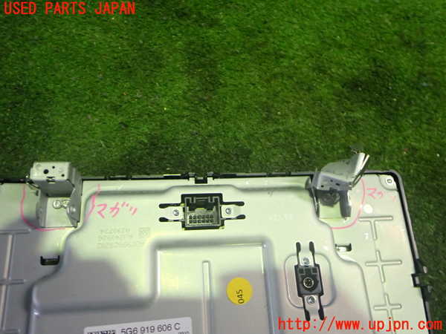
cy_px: 167
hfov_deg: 60.0
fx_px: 387
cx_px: 223
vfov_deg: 46.8
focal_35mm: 30
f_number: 2.3
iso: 500
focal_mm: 5.4
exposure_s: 1/30
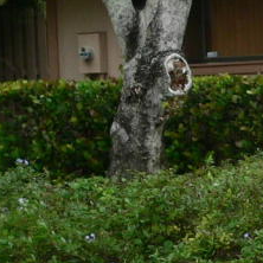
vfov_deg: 11.9
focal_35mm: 147
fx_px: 1264
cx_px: 558
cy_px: 113
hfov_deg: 10.7
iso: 100
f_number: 3.3
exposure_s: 1/250
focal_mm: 6
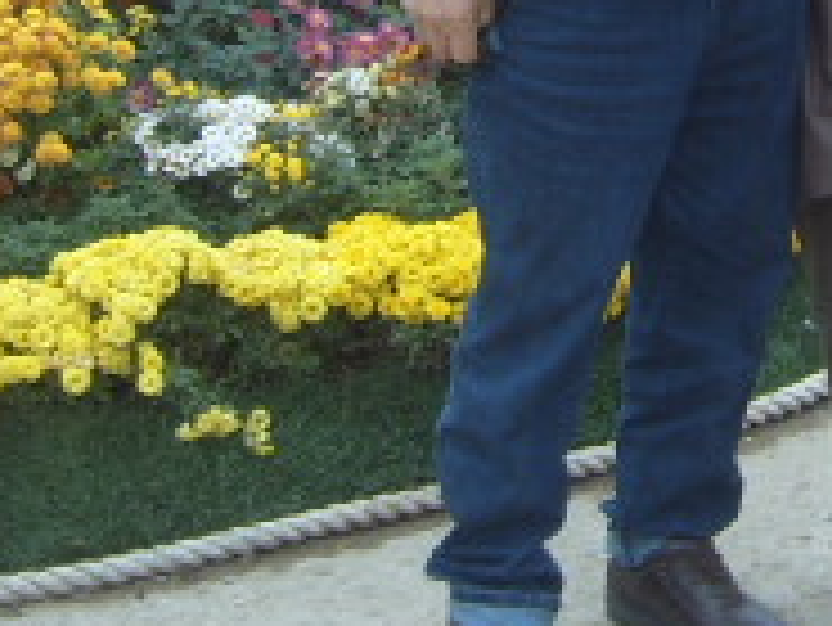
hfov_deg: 16.1
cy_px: -243
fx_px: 2910
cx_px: 738
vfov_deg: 11.8
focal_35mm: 121
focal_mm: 5.8
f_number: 2.8
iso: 50
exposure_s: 1/45
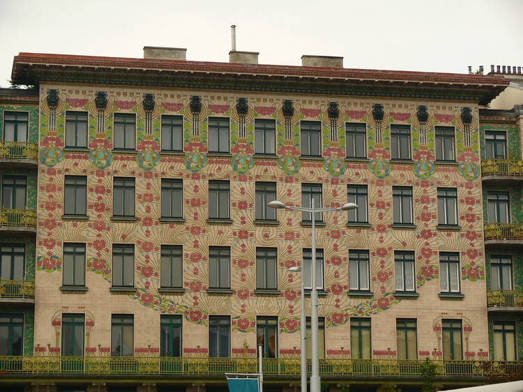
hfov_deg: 20.9
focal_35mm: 94
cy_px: 196
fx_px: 1420
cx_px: 262
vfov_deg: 15.7
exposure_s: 1/160
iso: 100
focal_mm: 19.8
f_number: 4
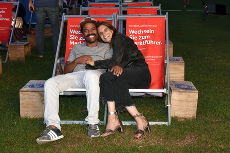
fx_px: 332
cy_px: 76
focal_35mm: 52
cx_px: 115
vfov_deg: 26.0
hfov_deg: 38.2
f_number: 6.3
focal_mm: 52
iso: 1600
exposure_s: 1/80
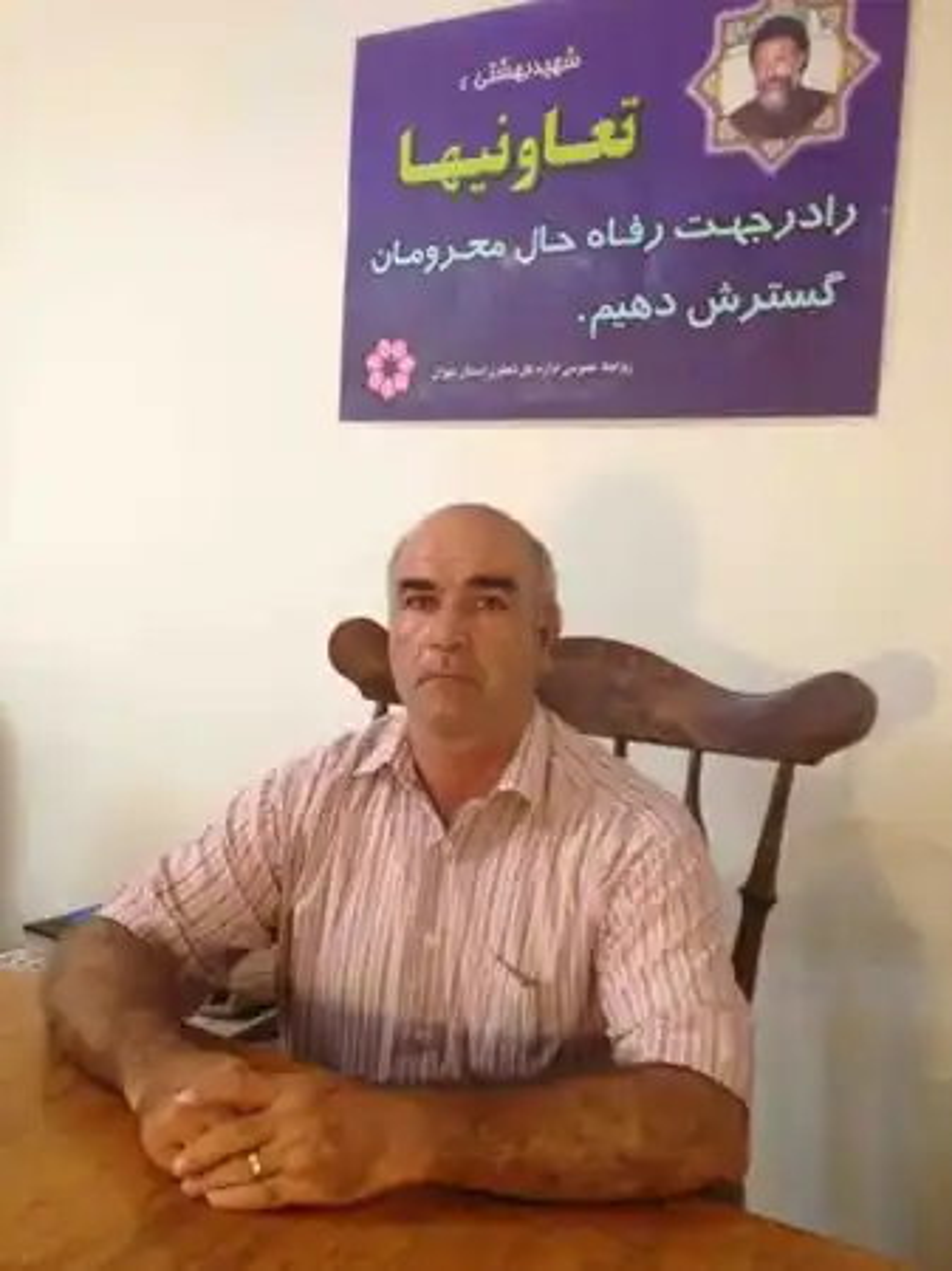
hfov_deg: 40.7
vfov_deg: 52.7
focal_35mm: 35
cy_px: 636
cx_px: 476
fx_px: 1285
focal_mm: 4.28
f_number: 2.4
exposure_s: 1/20
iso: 250
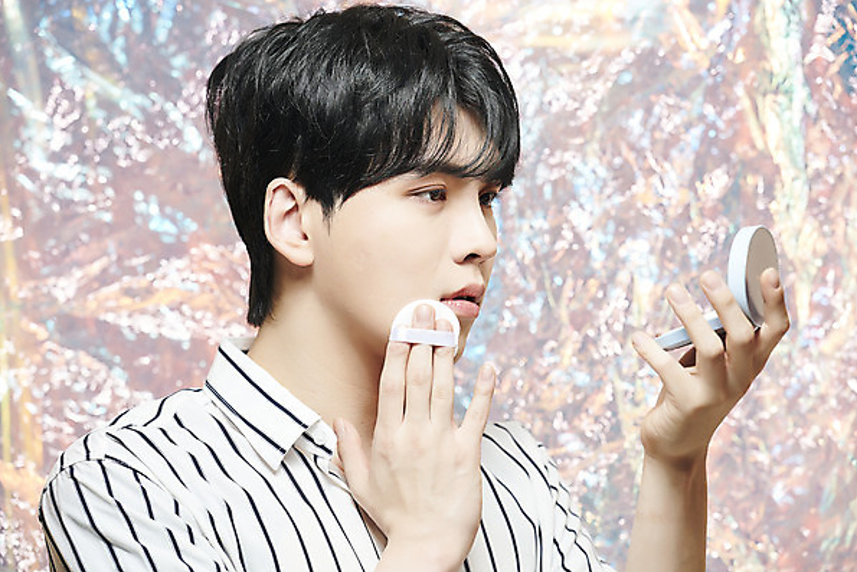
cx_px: 430
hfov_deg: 13.6
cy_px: 285
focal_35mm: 151
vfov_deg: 9.1
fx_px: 3595
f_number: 5.6
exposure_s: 1/125
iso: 64
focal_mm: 150
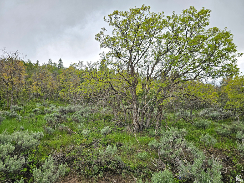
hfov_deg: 73.9
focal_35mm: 23
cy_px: 92
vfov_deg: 58.9
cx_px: 122
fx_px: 162
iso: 20
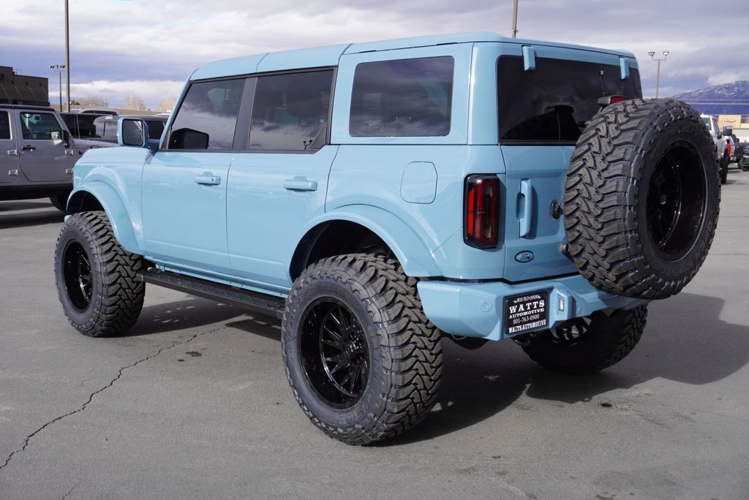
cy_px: 250
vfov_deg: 33.1
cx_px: 374
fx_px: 843
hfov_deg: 47.9
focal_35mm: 40
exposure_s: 1/100
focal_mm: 27
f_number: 9
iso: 100
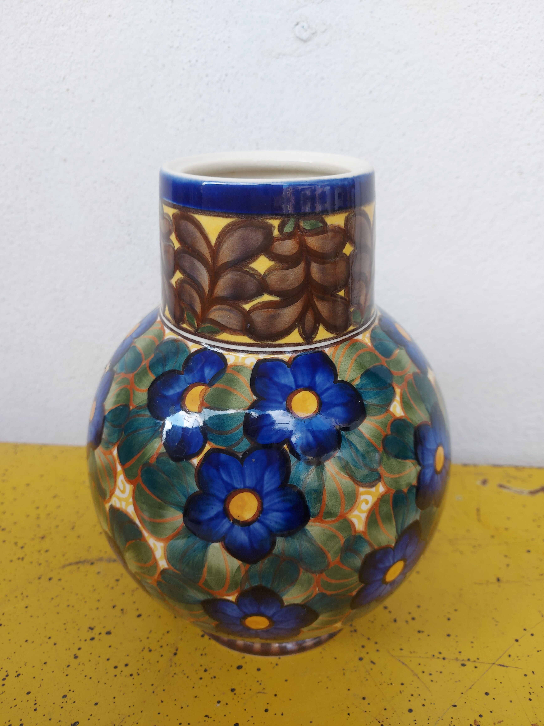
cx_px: 272
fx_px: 503
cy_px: 363
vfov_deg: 71.6
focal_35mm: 24
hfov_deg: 56.8
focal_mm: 5.23
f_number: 1.8
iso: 40
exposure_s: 1/100
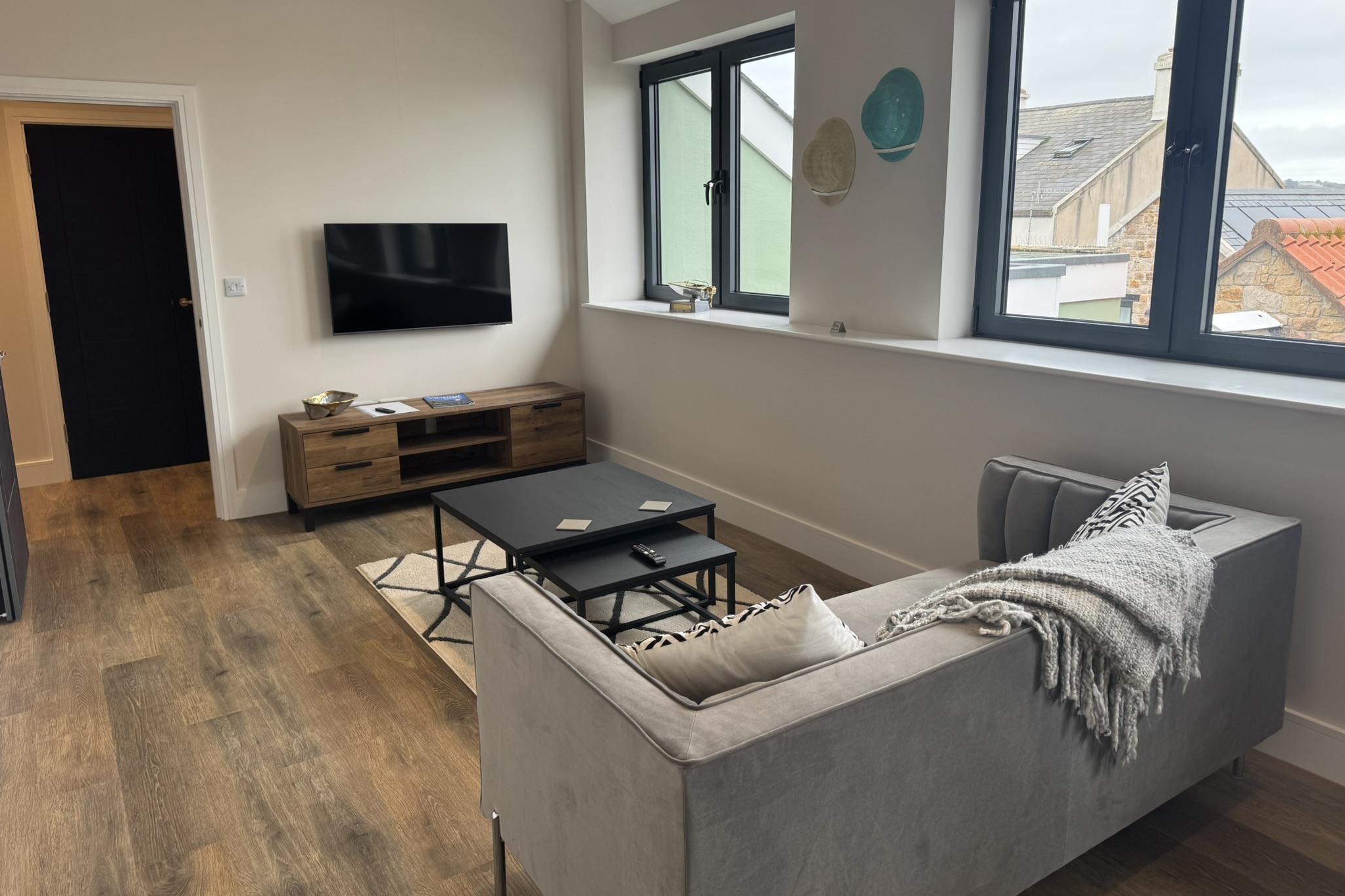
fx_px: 934
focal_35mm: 25
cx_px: 672
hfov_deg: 71.5
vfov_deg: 51.2
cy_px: 400
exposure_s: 1/100
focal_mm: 6.76
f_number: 1.78
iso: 64
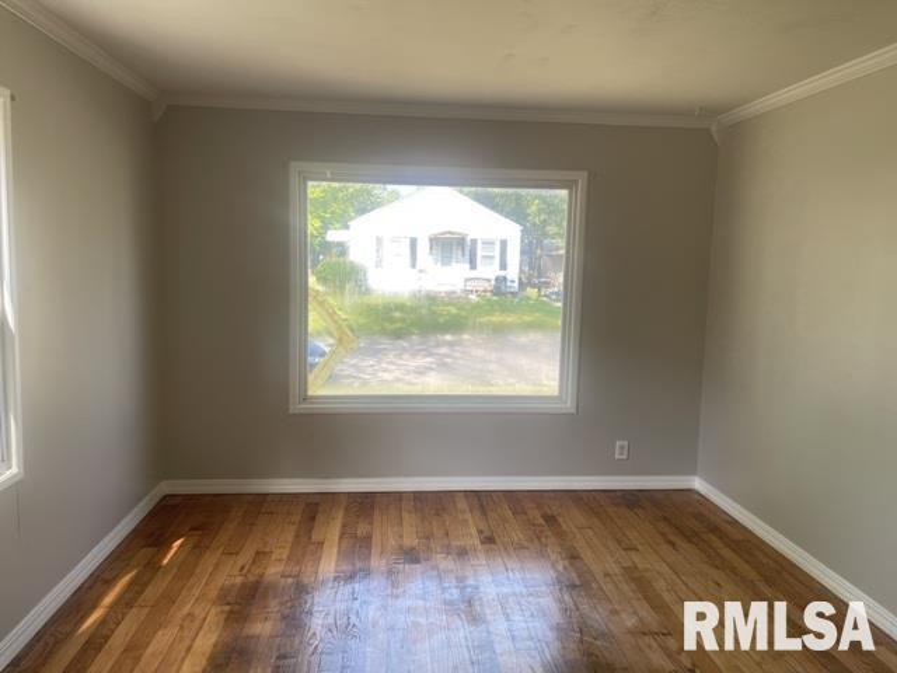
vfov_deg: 54.9
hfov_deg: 69.4
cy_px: 336
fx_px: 648
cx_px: 448
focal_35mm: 25
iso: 32
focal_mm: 5.1
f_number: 1.6
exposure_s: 1/216
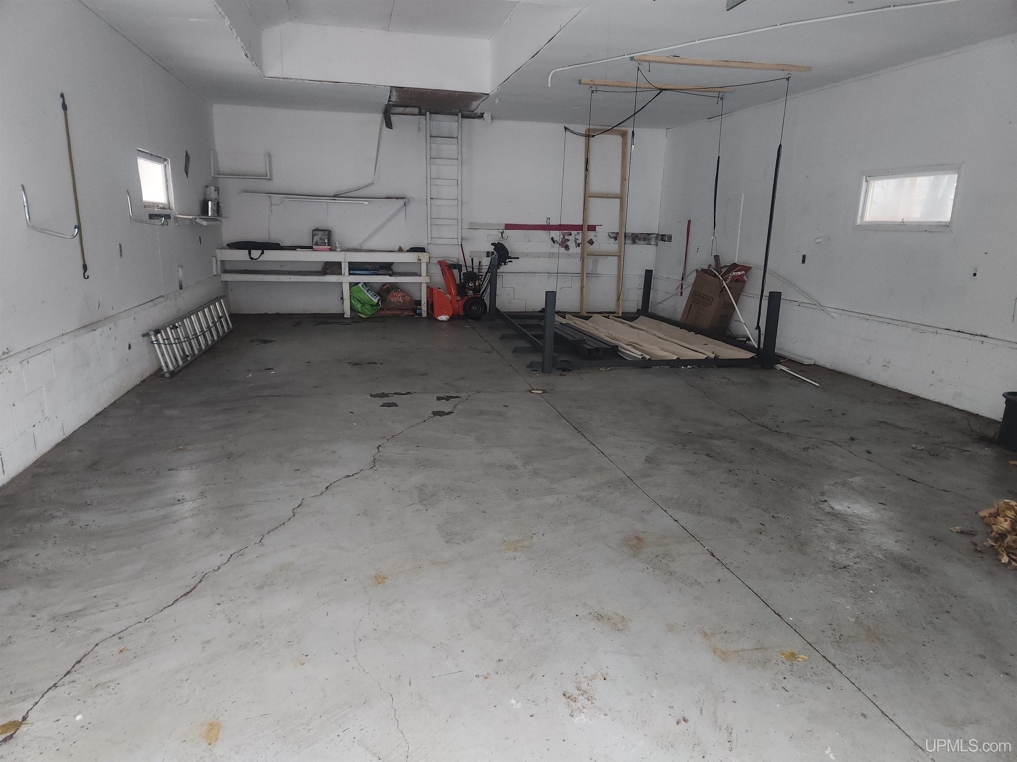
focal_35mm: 23
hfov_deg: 73.9
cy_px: 381
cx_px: 508
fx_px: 676
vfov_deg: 58.9
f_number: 1.8
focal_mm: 5.4
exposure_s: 1/24
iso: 125
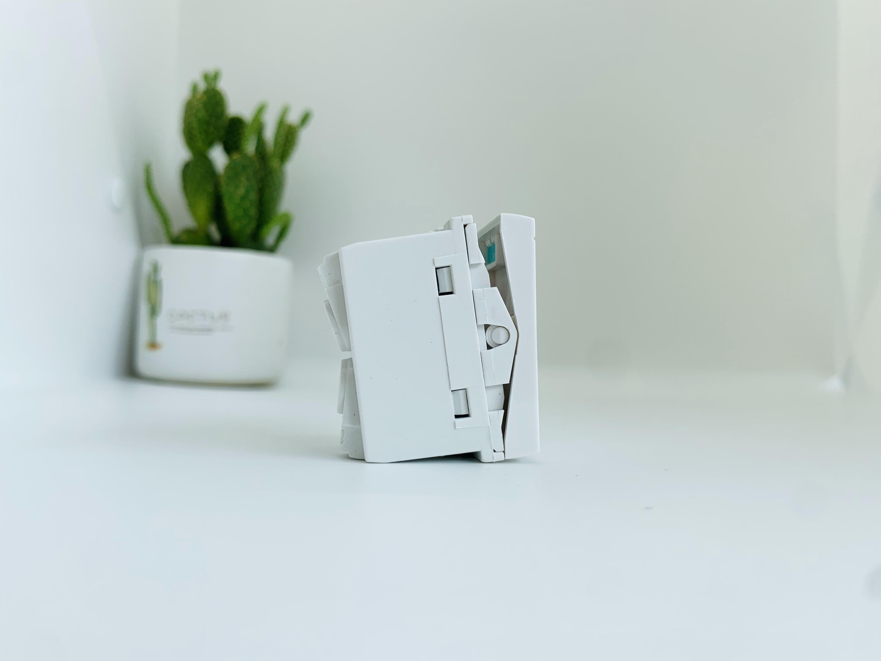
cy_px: 330
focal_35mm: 26
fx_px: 662
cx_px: 440
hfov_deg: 67.3
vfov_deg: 53.1
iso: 25
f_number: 1.8
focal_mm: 4.25
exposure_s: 1/362
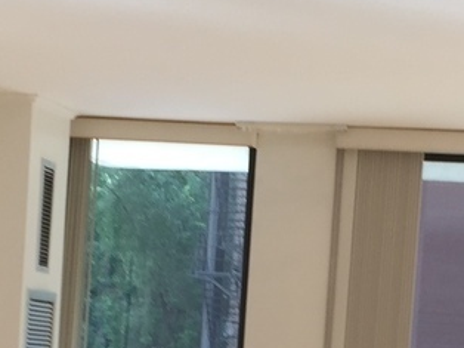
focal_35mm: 133
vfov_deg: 10.8
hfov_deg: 14.8
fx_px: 1781
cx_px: 301
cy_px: 493
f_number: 2.2
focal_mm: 4.15
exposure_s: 1/120
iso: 32
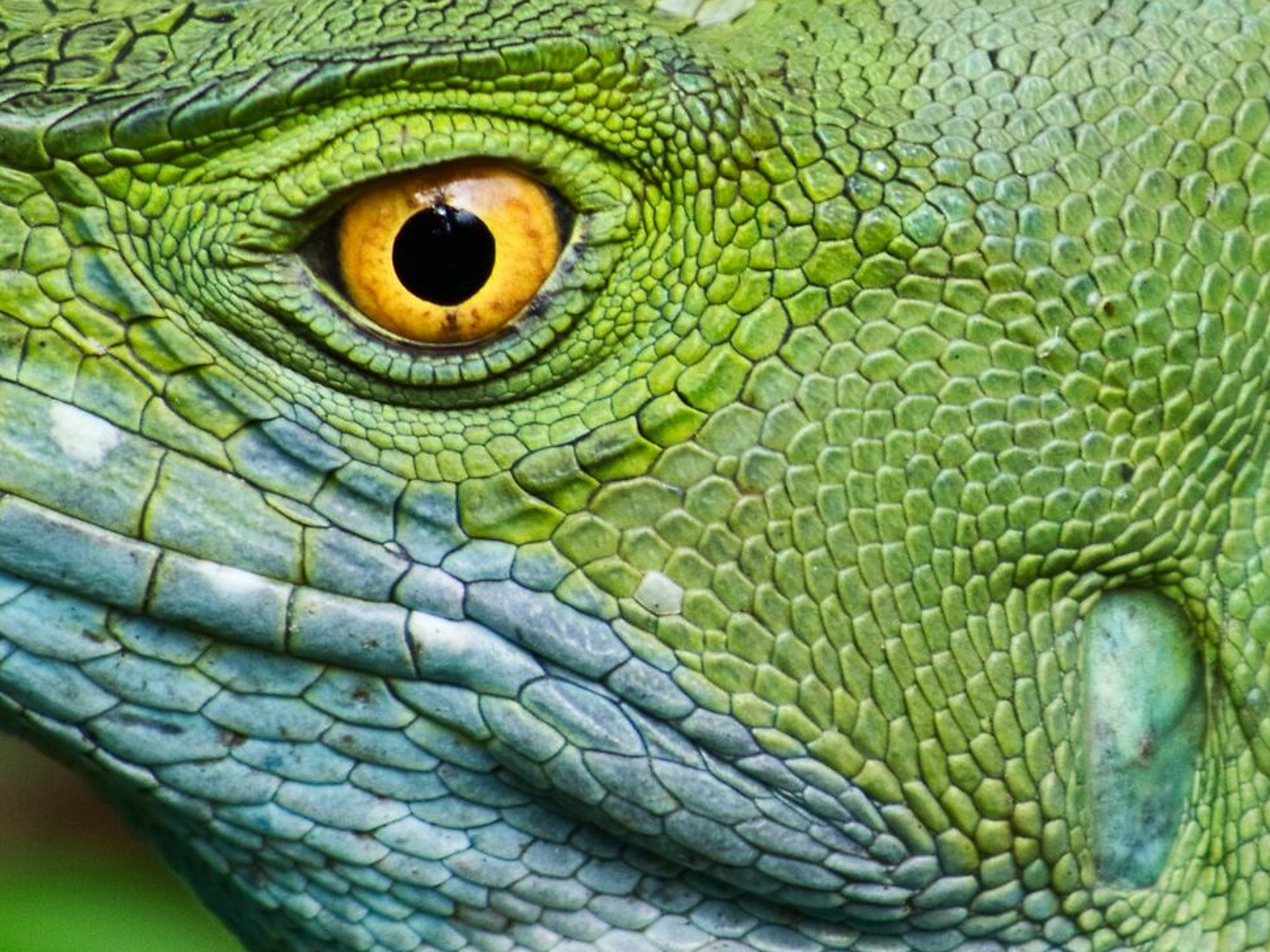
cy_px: 370
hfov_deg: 1.3
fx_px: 54592
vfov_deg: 1.0
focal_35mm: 1488
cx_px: 857
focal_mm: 300
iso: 200
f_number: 5.6
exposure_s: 1/80
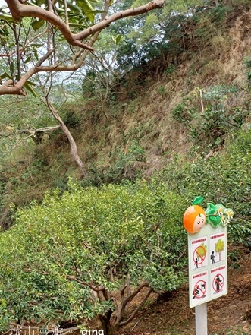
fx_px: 329
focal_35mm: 34
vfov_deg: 53.9
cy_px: 170
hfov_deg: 40.4
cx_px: 57
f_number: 1.8
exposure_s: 1/100
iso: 40
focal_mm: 4.6
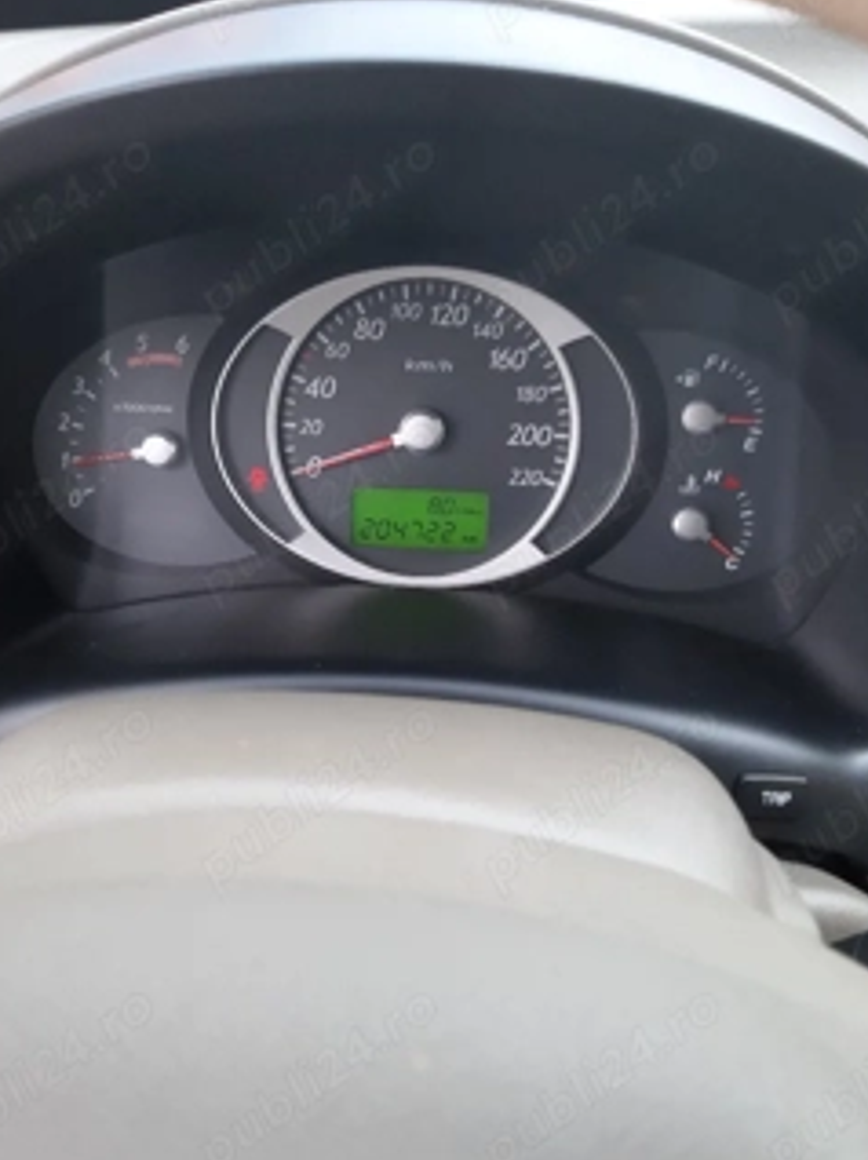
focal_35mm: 34
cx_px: 390
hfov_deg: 41.7
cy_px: 556
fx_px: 1138
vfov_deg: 54.0
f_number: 1.7
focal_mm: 3.93
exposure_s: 1/50
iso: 64
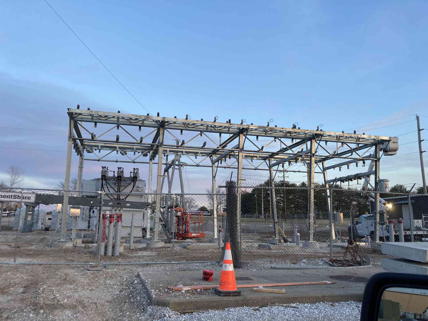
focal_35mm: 28
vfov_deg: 49.7
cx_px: 214
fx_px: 346
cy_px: 160
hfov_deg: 63.4
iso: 64
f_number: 1.8
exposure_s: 1/121
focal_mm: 4
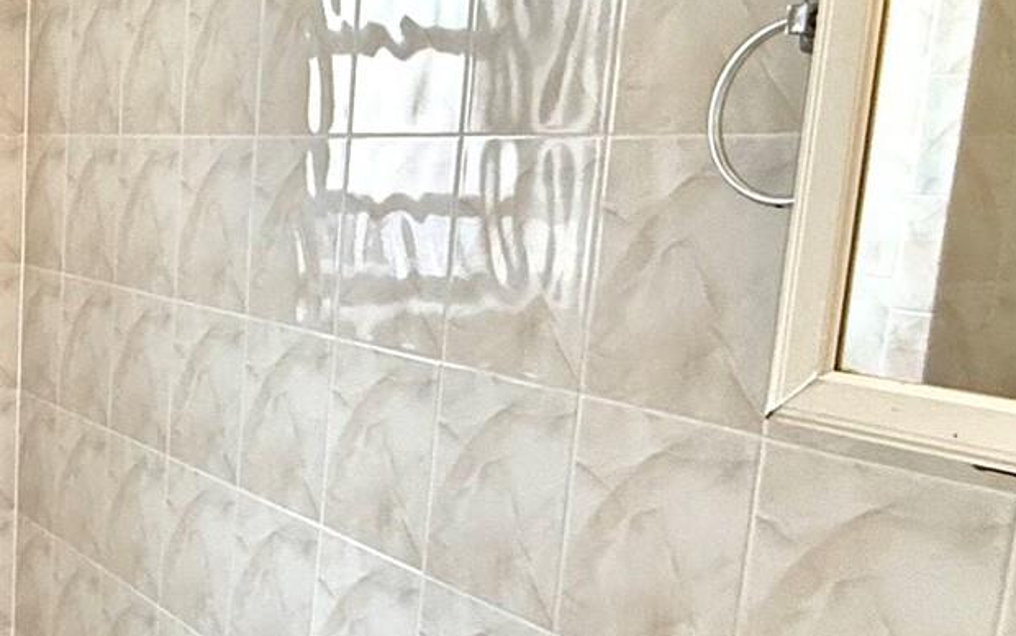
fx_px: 1357
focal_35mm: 49
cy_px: 385
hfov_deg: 34.5
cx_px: -144
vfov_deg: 26.3
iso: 200
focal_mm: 2.22
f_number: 2.2
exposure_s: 1/120
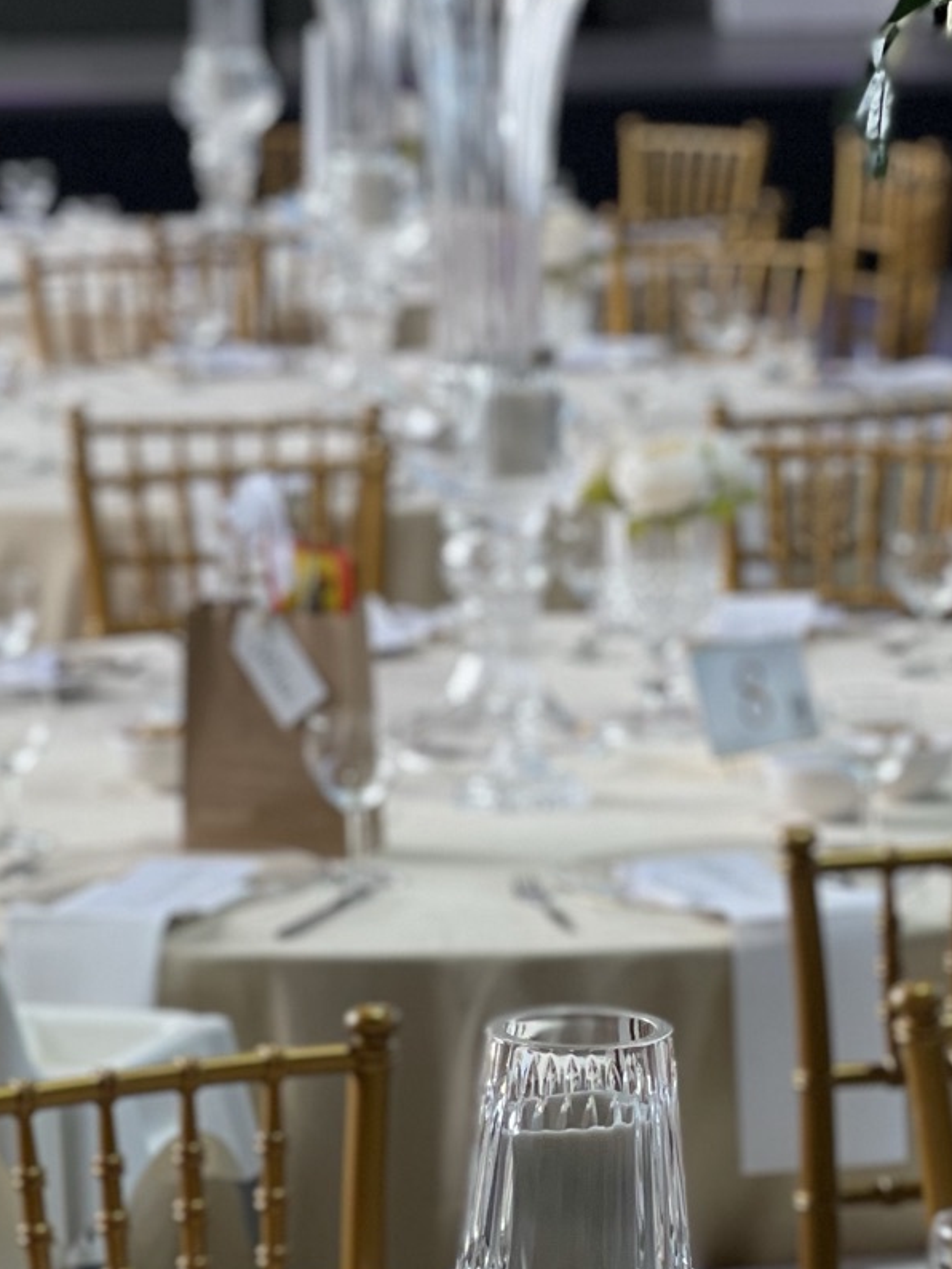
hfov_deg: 9.0
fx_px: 6047
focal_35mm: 165
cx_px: 787
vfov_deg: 11.9
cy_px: 259
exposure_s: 1/100
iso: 64
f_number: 2.2
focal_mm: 7.5
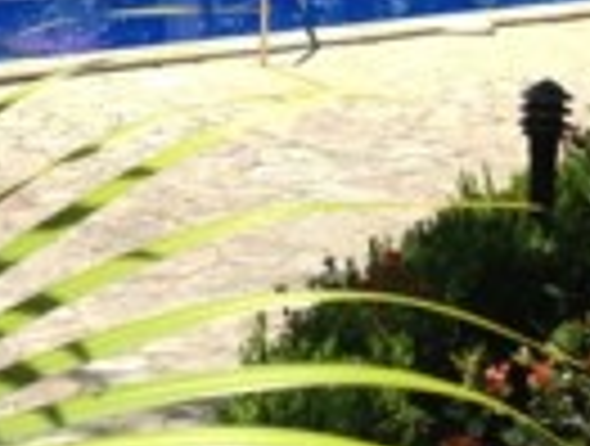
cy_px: -144
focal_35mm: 120
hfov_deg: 16.3
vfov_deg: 12.0
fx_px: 2051
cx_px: 203
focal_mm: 4.28
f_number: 2.4
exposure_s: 1/800
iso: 50
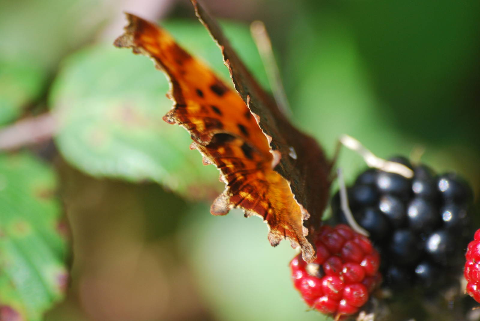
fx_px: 6007
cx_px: 240
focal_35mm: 450
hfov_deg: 4.6
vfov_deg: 3.1
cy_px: 160
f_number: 5.6
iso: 400
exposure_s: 1/320
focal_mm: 300
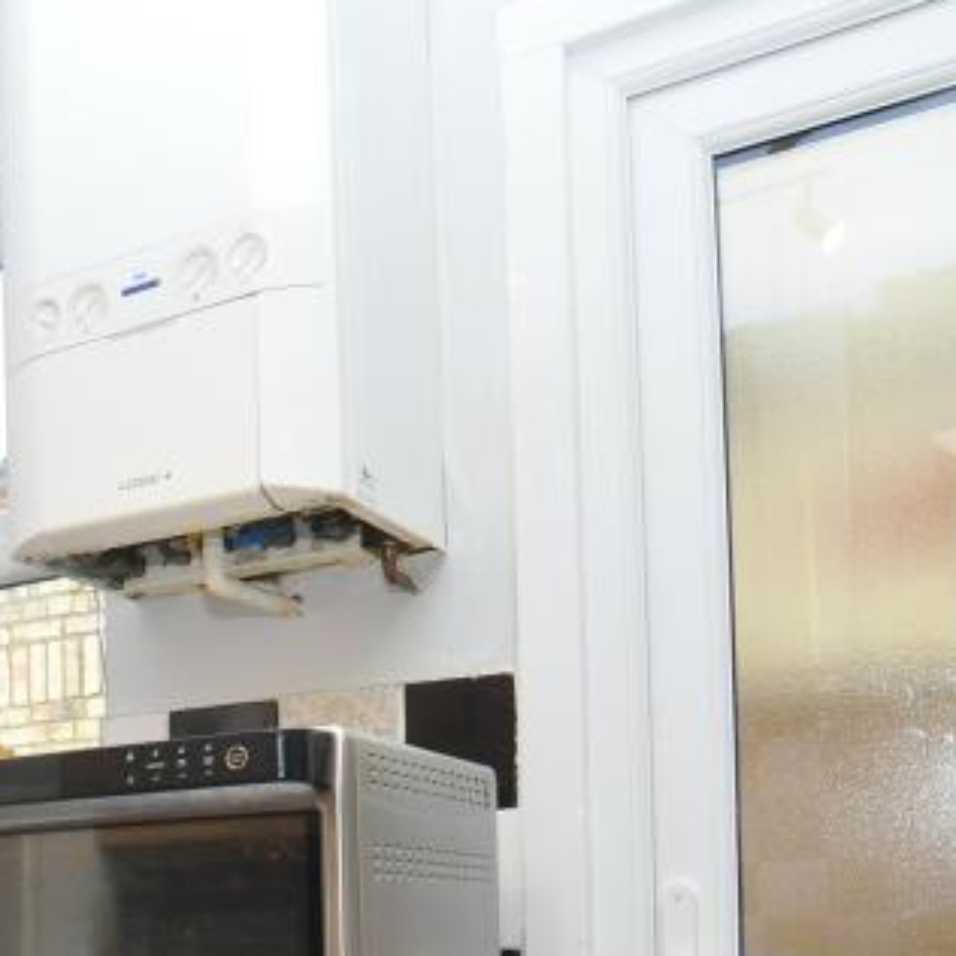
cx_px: -27
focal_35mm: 45
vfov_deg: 34.7
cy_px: 895
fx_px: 1418
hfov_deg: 33.6
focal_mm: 11
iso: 800
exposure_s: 1/60
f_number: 4.5
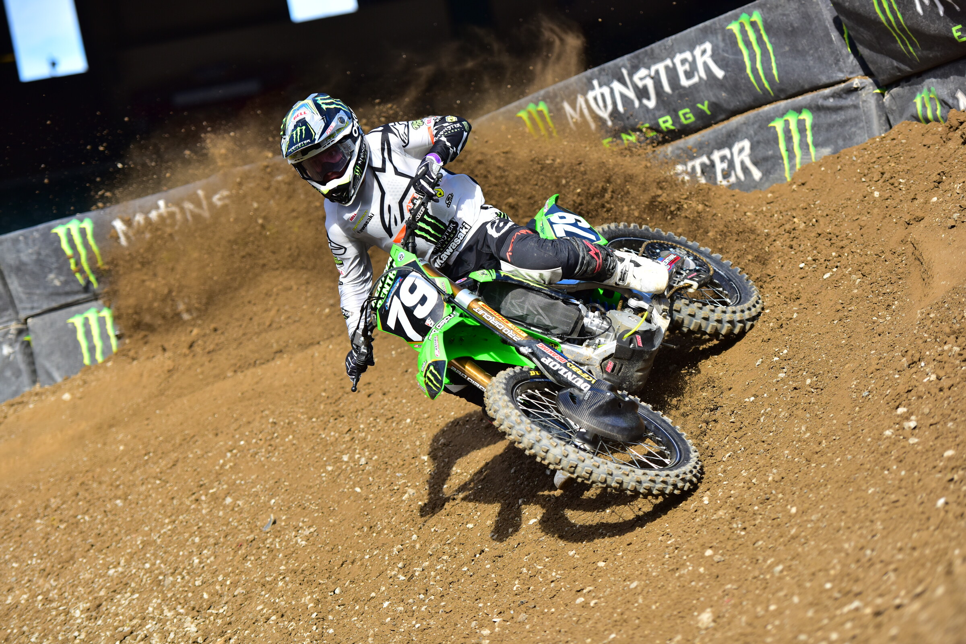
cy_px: 322
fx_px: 3354
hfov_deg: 16.4
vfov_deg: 11.0
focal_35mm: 125
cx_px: 483
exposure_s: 1/3200
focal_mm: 125
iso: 200
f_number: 2.8
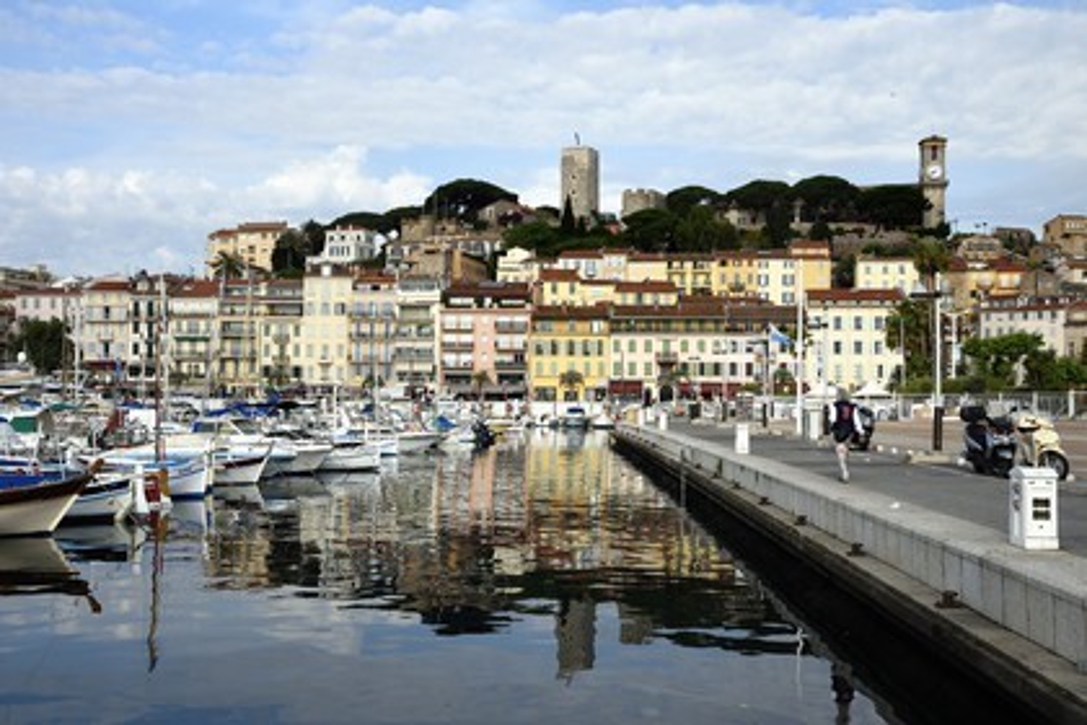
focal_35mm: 44
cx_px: 544
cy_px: 362
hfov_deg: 44.5
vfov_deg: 30.5
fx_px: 1328
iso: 200
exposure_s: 1/250
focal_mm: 44
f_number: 13
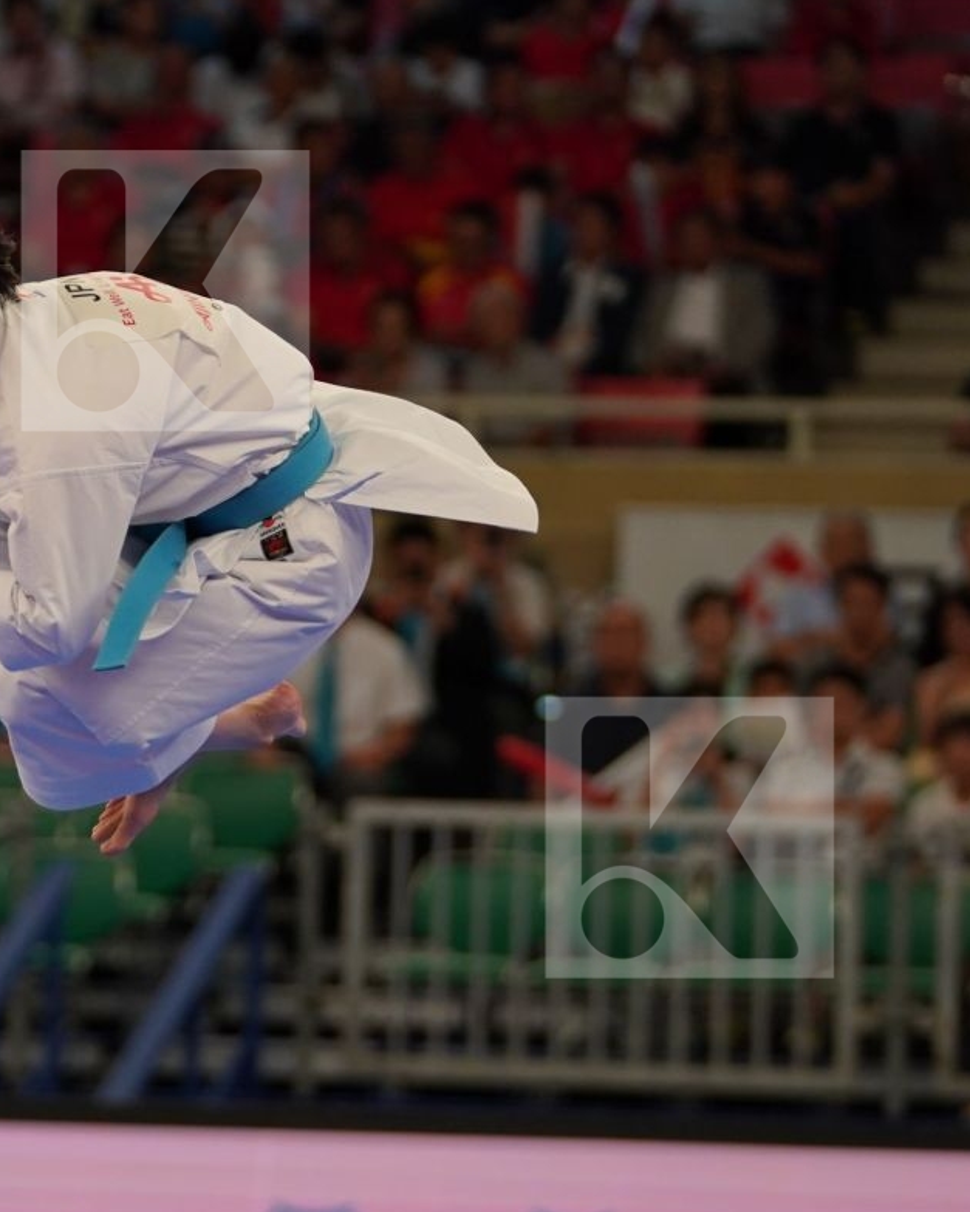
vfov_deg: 6.6
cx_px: 166
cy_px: 838
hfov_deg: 5.3
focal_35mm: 291
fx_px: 10445
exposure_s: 1/1000
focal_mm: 135
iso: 1250
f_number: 2.8
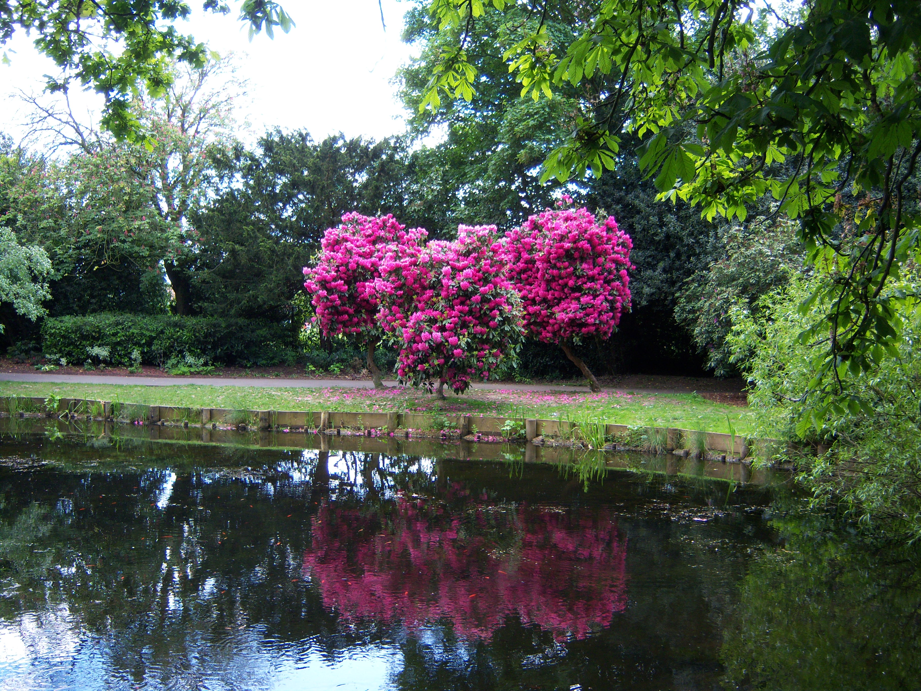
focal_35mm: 36
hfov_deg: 51.4
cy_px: 346
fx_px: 958
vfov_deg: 39.7
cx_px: 460
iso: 80
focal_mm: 7.5
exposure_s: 1/100
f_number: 2.8
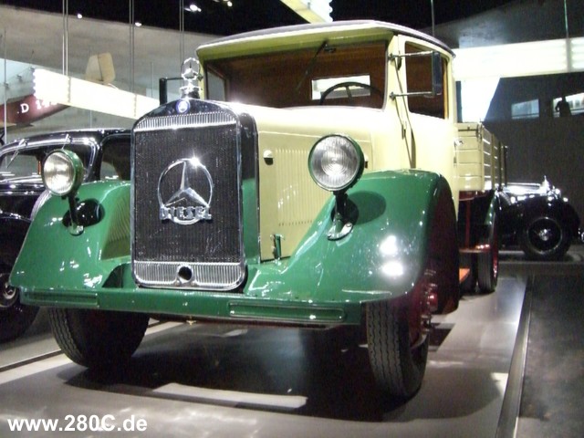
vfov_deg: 37.7
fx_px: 641
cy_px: 219
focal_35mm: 38
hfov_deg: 49.0
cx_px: 292
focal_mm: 6.2
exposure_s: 1/60
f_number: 2.7
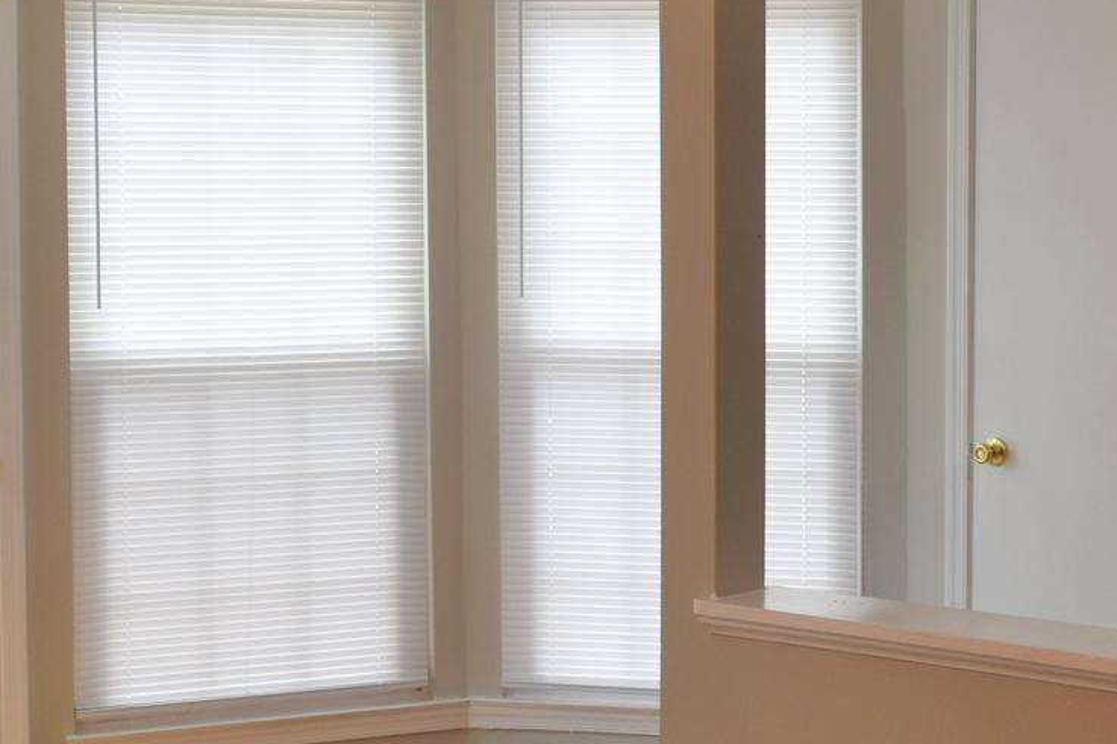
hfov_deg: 27.0
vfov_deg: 18.2
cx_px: 594
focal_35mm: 75
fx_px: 2326
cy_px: 324
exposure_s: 1/125
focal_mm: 18
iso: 220
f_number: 5.6
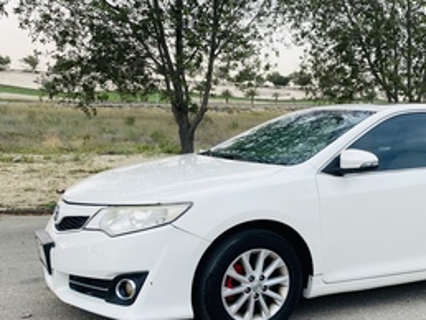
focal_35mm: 46
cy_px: 222
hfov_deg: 40.2
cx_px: 315
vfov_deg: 31.2
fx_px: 567
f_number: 1.8
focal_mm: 4.25
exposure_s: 1/1025
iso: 32
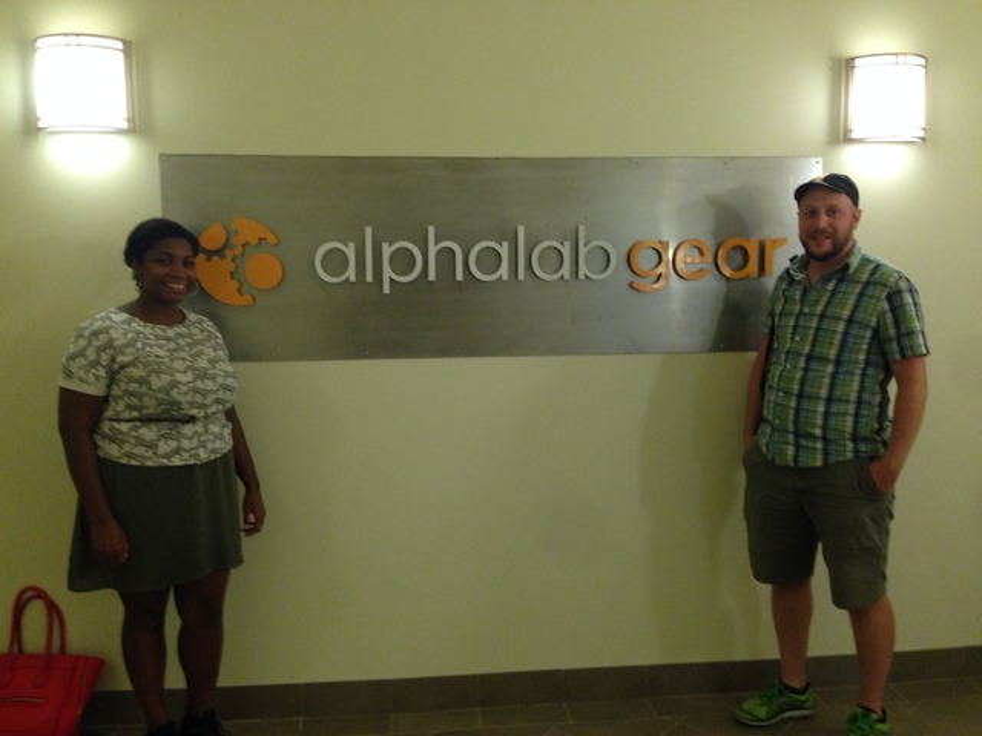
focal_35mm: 33
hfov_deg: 55.4
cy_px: 368
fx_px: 936
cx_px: 491
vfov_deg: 42.9
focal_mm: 4.12
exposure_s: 1/20
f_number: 2.4
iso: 250
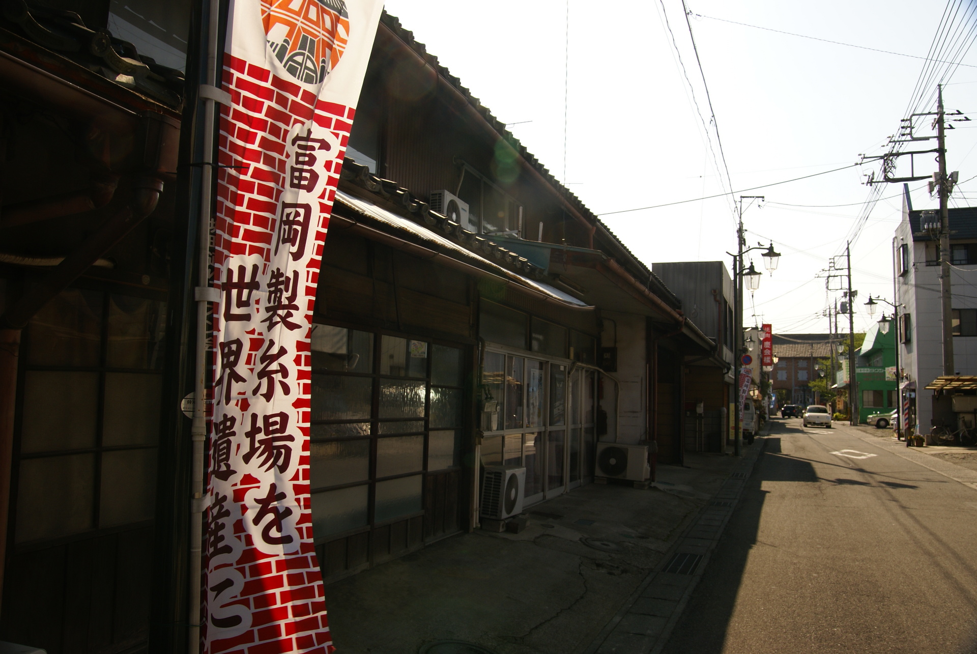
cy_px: 327
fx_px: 734
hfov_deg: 67.3
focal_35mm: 27
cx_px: 488
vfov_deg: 48.0
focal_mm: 18
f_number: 8
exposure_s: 1/100
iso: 100
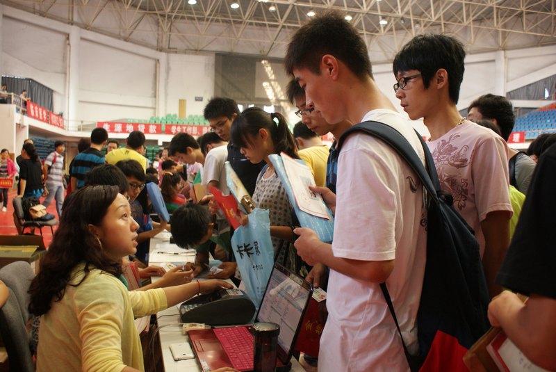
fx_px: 464
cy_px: 186
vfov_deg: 43.7
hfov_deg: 61.9
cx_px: 278
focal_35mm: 30
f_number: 4
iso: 400
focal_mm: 20
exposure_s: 1/30
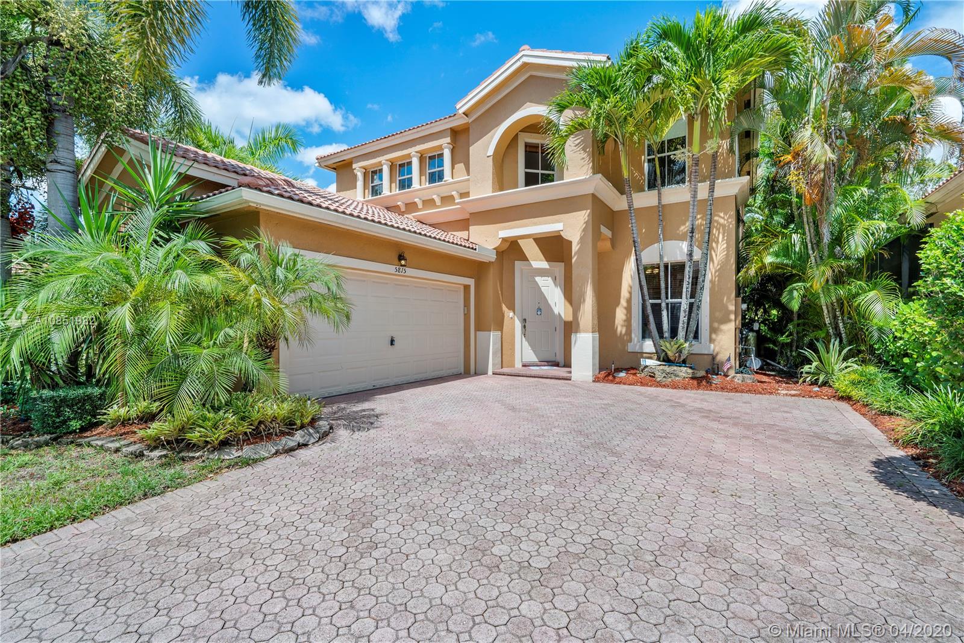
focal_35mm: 16
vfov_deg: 73.7
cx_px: 482
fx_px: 428
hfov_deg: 96.7
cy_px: 322
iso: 100
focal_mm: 16
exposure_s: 1/200
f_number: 10
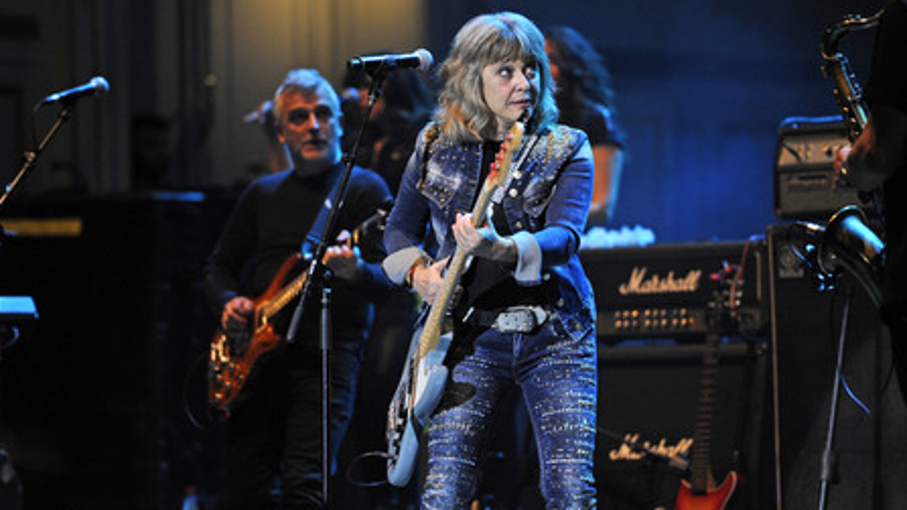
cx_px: 452
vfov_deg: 5.7
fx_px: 5072
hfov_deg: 10.2
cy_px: 293
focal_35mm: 211
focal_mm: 200
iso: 1600
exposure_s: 1/200
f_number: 2.8
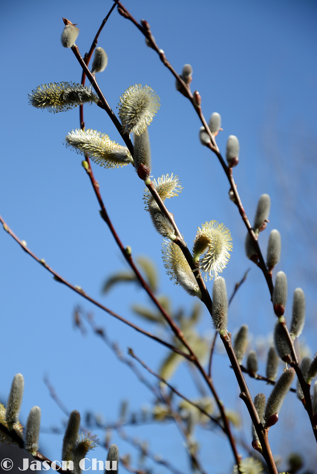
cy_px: 237
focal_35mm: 85
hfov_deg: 16.1
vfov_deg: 23.9
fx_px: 1122
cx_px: 158
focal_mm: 85
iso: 100
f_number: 4.5
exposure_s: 1/500
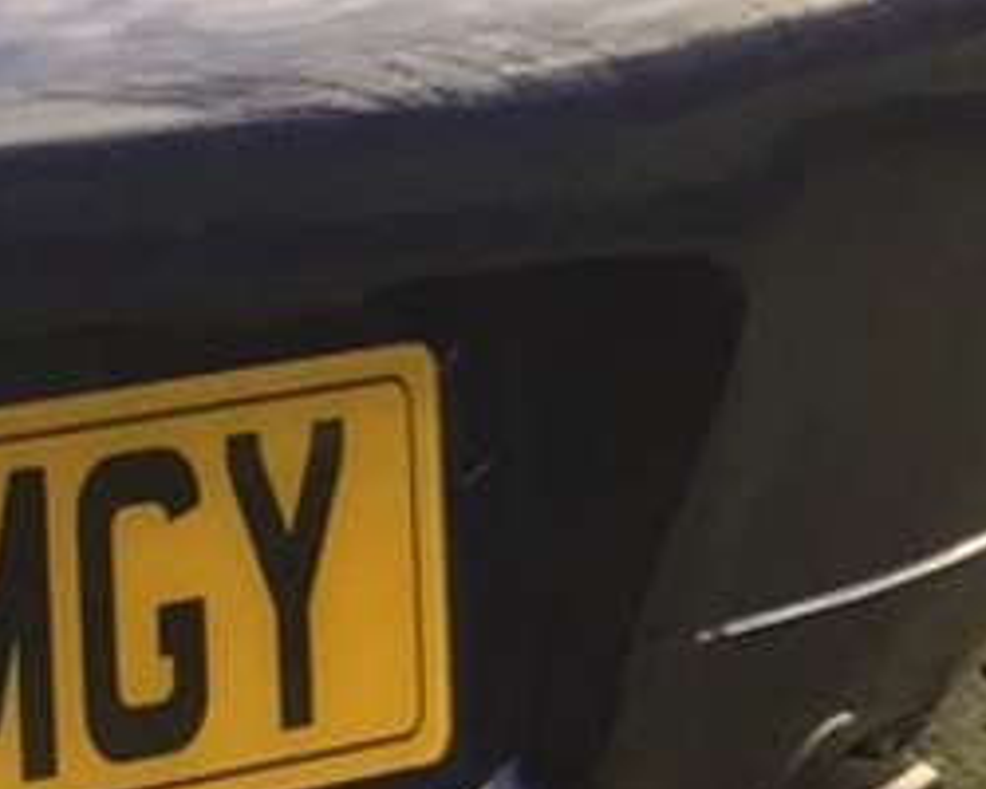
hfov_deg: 7.0
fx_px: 6595
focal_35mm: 226
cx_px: -2571
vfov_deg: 6.8
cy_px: -205
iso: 32
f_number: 2.2
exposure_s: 1/377
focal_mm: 4.15
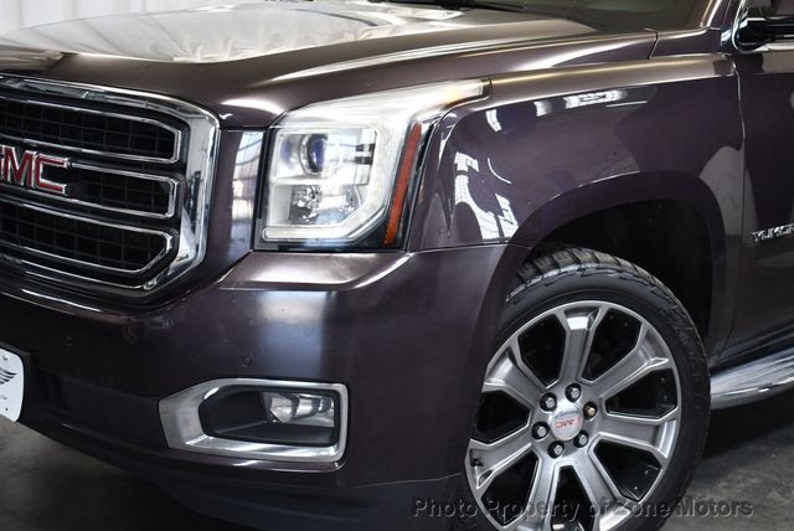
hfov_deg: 33.4
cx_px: 397
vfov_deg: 22.7
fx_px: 1325
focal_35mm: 60
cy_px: 266
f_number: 4.2
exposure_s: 1/125
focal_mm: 30
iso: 1000
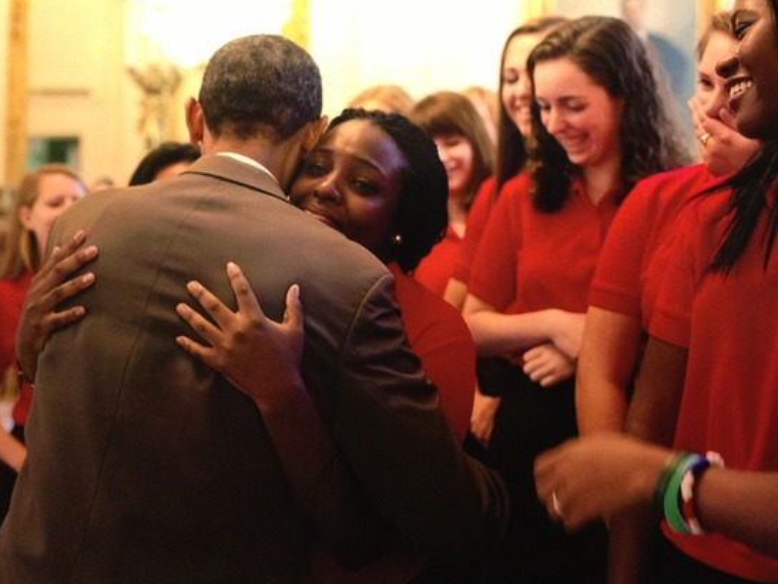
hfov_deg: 45.8
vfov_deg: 35.2
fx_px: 922
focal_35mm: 41
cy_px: 291
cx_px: 378
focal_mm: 4.28
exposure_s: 1/20
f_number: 2.4
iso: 320
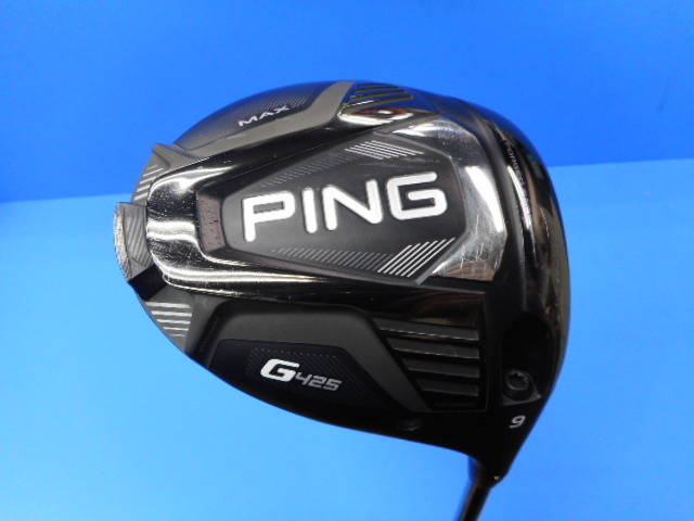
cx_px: 347
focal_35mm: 25
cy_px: 260
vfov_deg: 54.9
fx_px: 501
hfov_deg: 69.4
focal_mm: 4.5
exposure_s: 1/30
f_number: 3.7
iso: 125
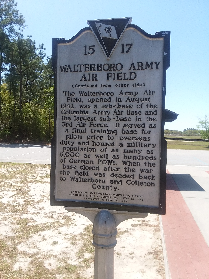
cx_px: 104
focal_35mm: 27
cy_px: 140
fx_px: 217
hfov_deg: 51.4
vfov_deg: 65.3
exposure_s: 1/907
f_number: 1.9
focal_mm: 2.91
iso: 50
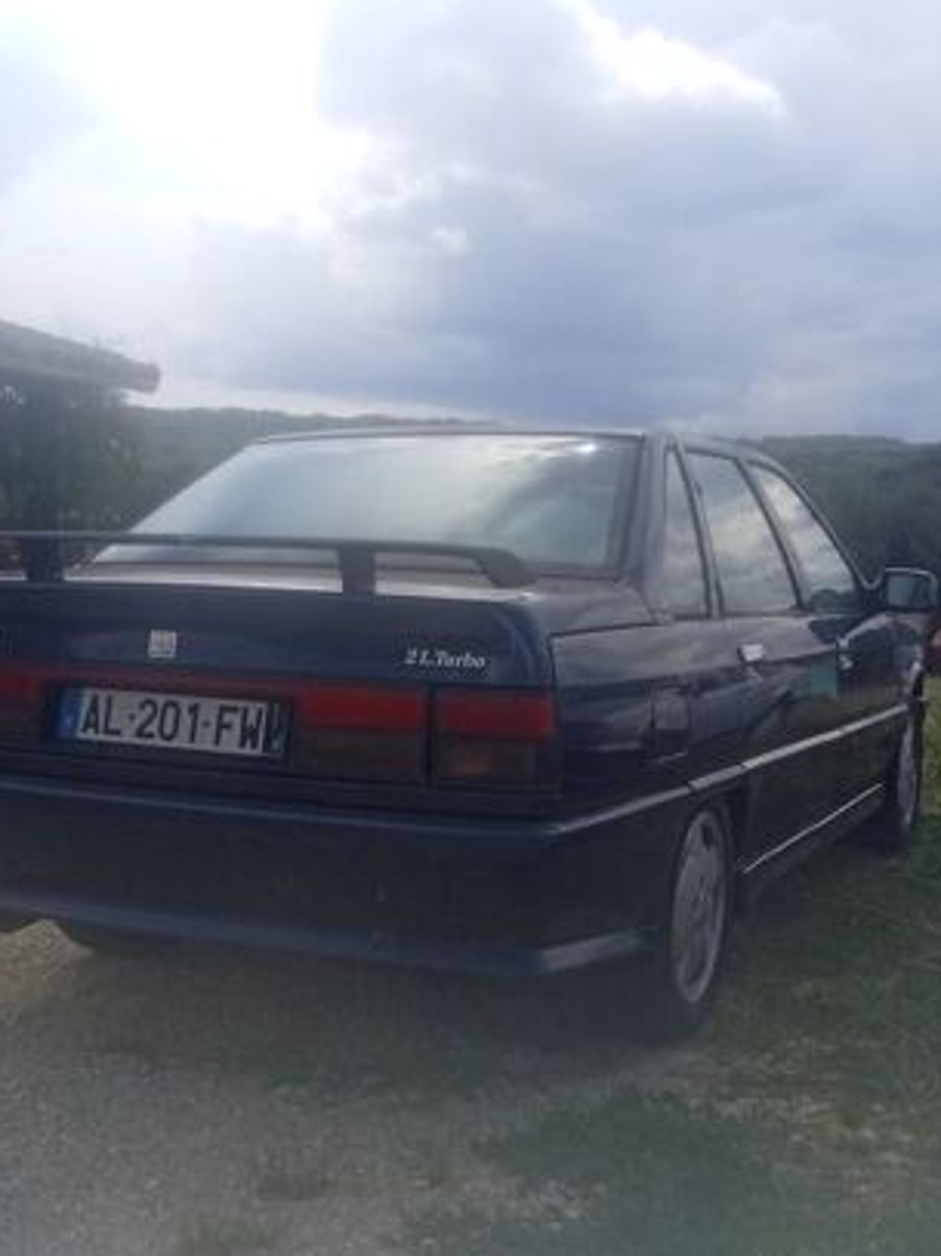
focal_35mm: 44
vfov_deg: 42.8
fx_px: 1596
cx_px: 417
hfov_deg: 32.8
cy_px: 728
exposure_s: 1/1122
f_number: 2.2
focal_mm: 3.43
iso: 112
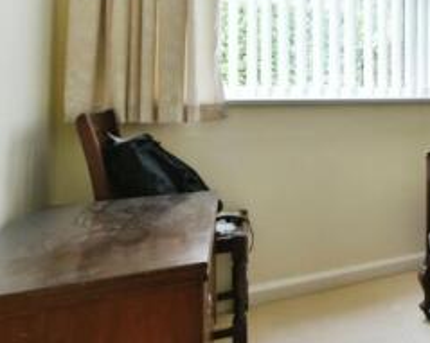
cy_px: 118
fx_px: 458
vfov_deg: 40.7
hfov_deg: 35.0
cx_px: 558
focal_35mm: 36
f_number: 9
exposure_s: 1/15
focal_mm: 14
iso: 640
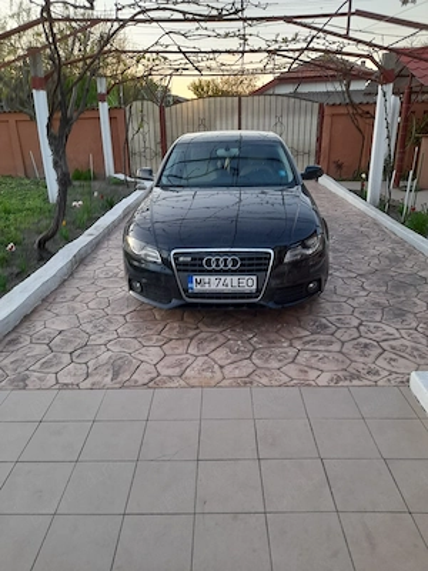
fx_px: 412
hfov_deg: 54.9
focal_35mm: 25
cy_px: 286
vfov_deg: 69.4
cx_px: 214
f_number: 2
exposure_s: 1/50
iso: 50
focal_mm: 4.6
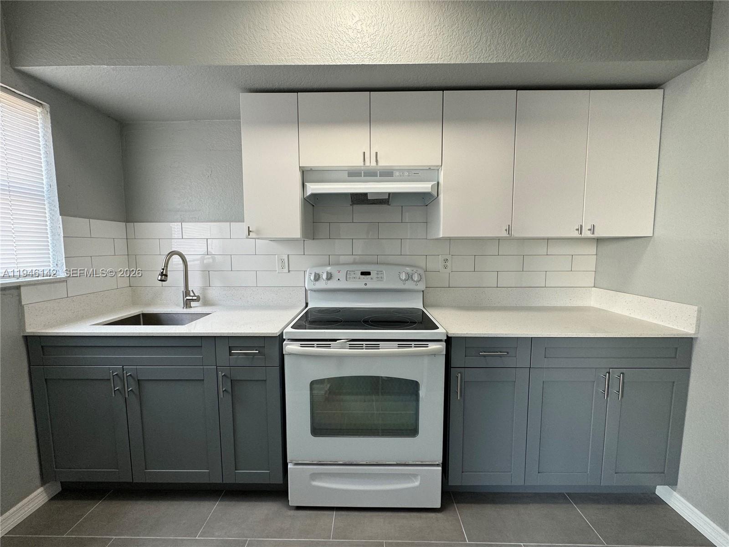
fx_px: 295
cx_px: 364
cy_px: 274
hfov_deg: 102.1
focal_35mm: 14
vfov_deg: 85.7
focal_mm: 2.22
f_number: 2.2
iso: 125
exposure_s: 1/120
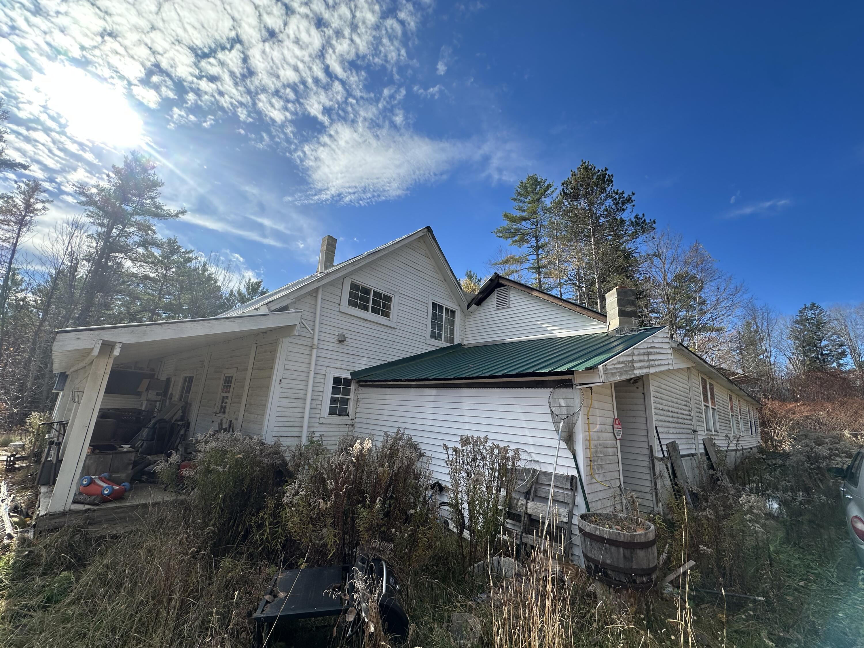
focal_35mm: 14
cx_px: 432
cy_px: 324
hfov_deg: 102.1
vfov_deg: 85.7
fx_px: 349
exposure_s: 1/1435
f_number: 2.2
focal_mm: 2.22
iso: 50
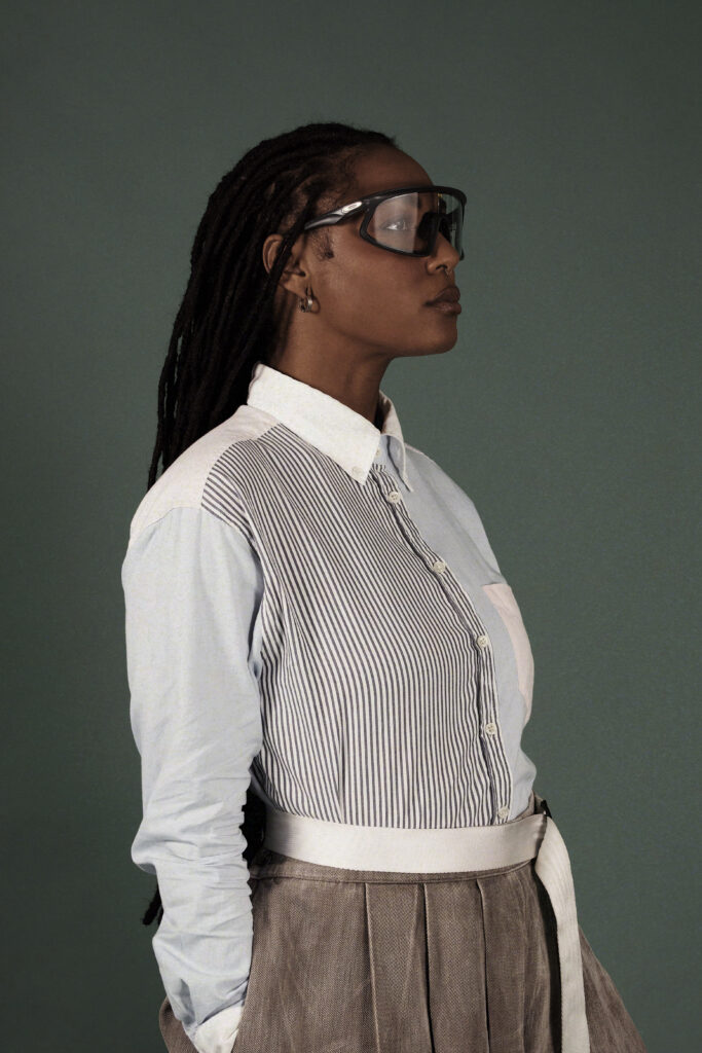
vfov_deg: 20.0
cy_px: 526
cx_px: 351
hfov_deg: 13.4
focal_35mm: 102
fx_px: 2982
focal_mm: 68
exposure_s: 1/100
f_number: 10
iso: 400
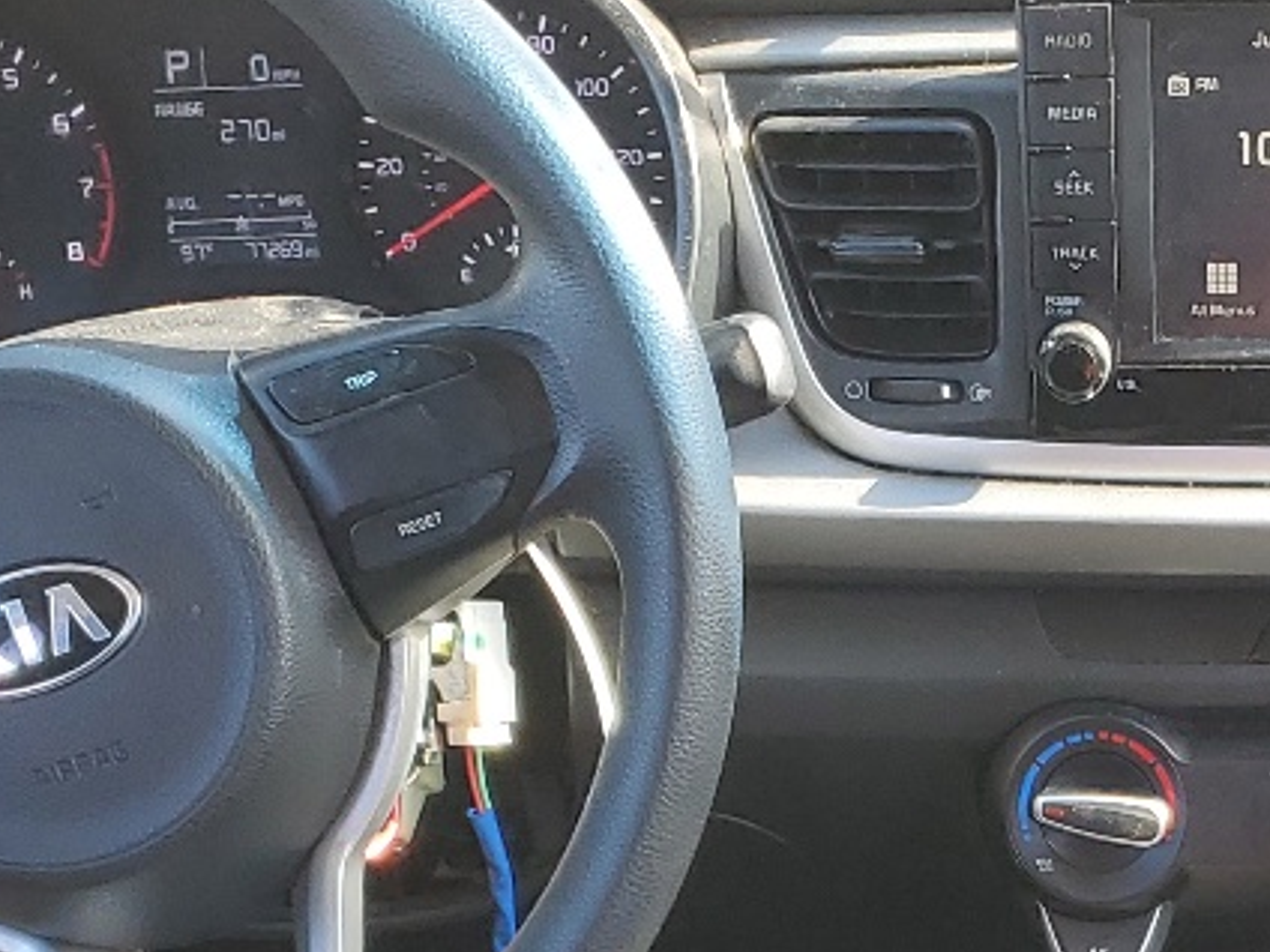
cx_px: 1150
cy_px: 1551
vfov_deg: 13.9
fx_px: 3595
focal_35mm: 98
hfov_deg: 19.6
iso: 50
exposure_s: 1/169
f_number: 1.5
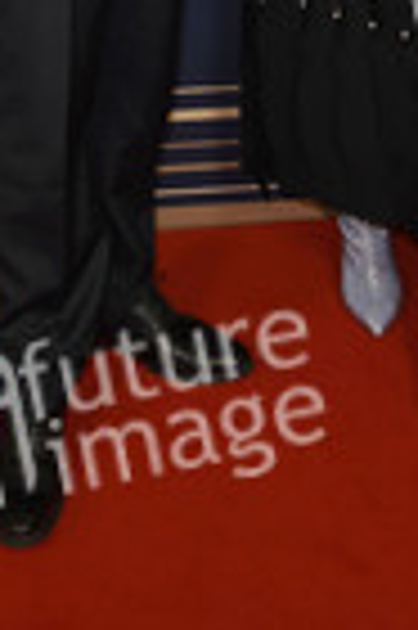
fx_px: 1449
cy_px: -256
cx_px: 225
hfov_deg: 16.4
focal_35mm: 83
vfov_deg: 21.4
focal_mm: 29
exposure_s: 1/320
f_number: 5
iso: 640
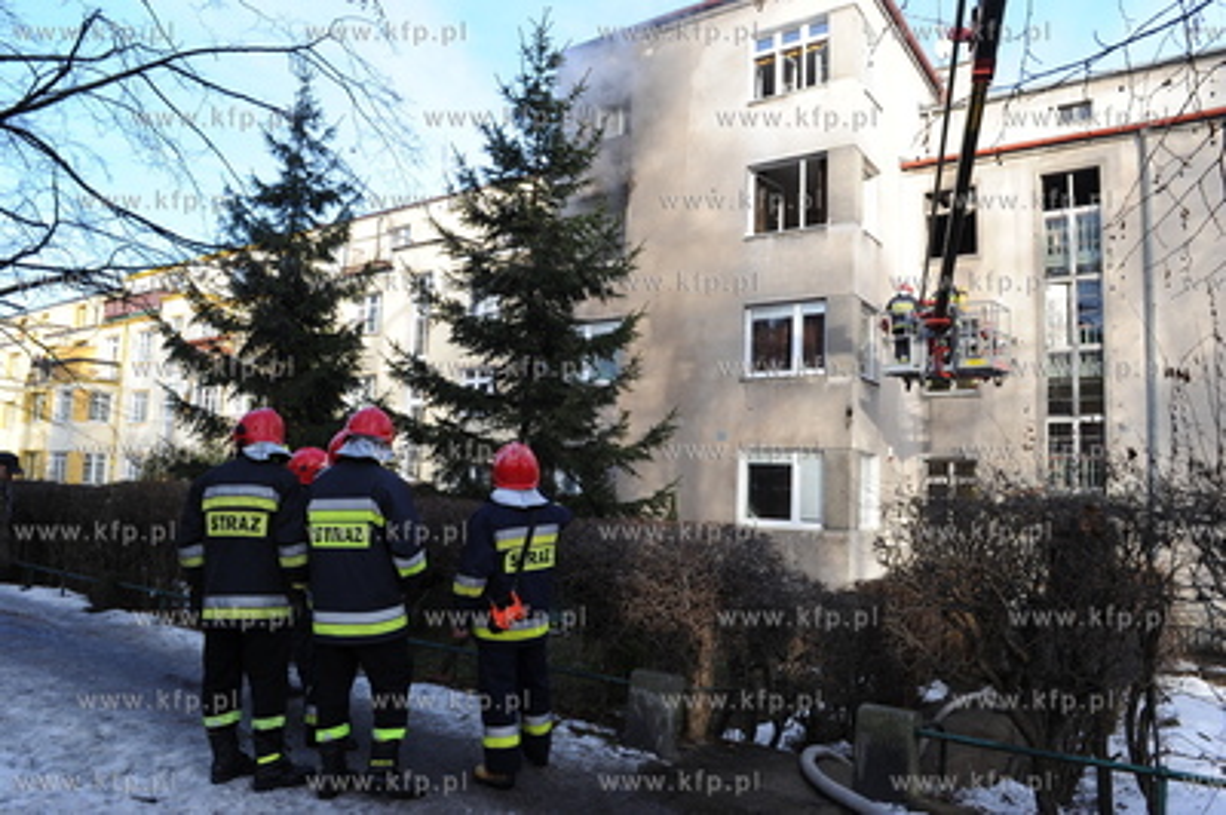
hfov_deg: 73.8
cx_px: 613
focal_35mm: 24
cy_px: 408
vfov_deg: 53.1
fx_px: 817
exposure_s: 1/320
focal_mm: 24
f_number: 9
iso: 800
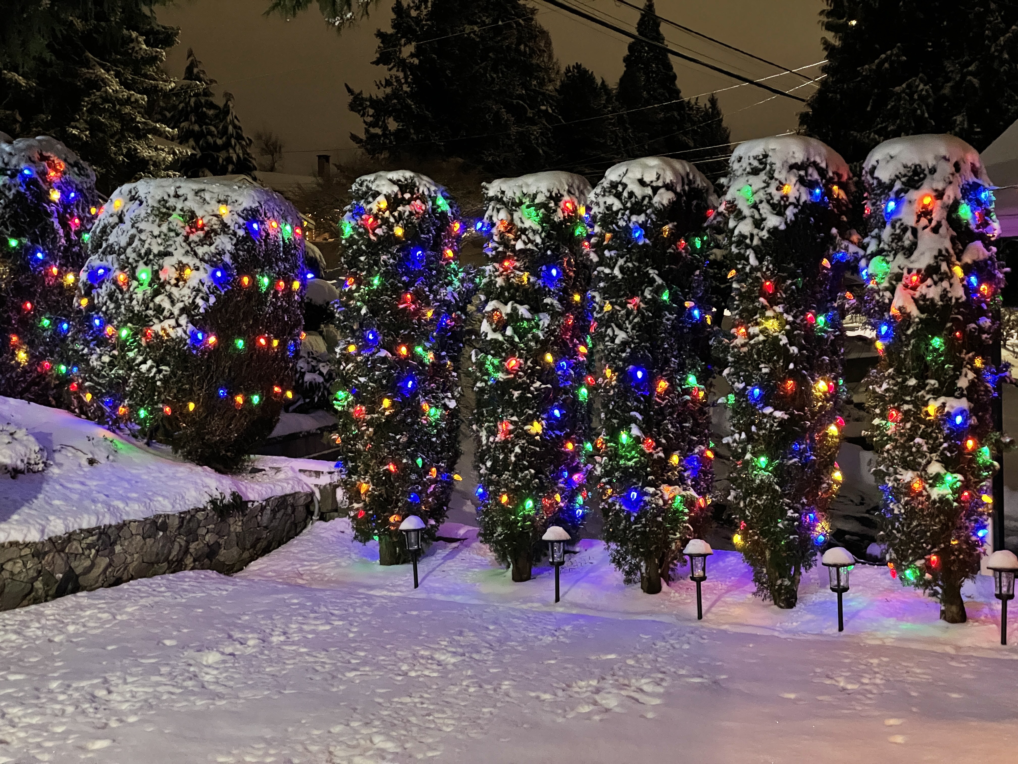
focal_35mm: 52
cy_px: 382
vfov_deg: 28.0
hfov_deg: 36.8
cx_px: 509
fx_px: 1529
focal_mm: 6
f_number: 2
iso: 1600
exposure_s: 1/24
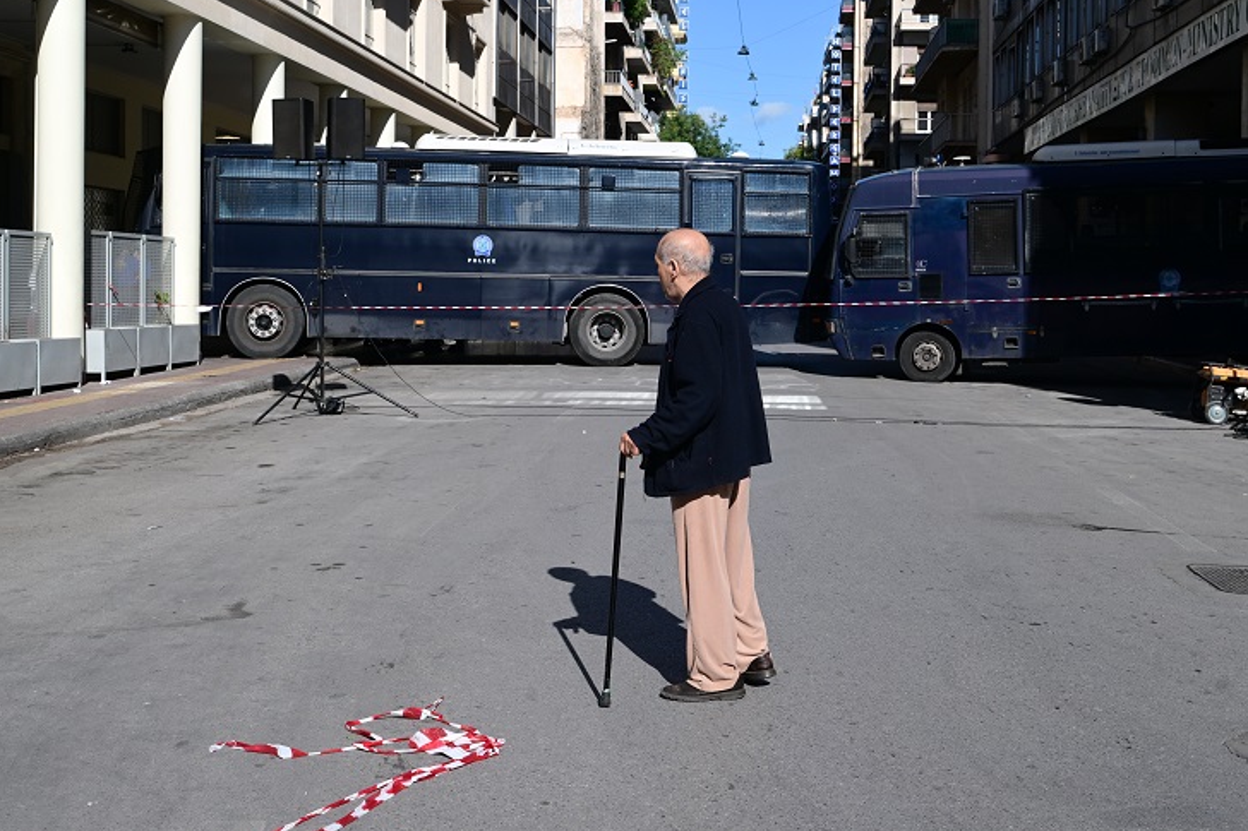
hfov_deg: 41.9
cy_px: 327
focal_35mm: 47
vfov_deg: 28.6
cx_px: 682
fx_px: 1629
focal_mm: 38
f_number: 8
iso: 400
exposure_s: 1/1250
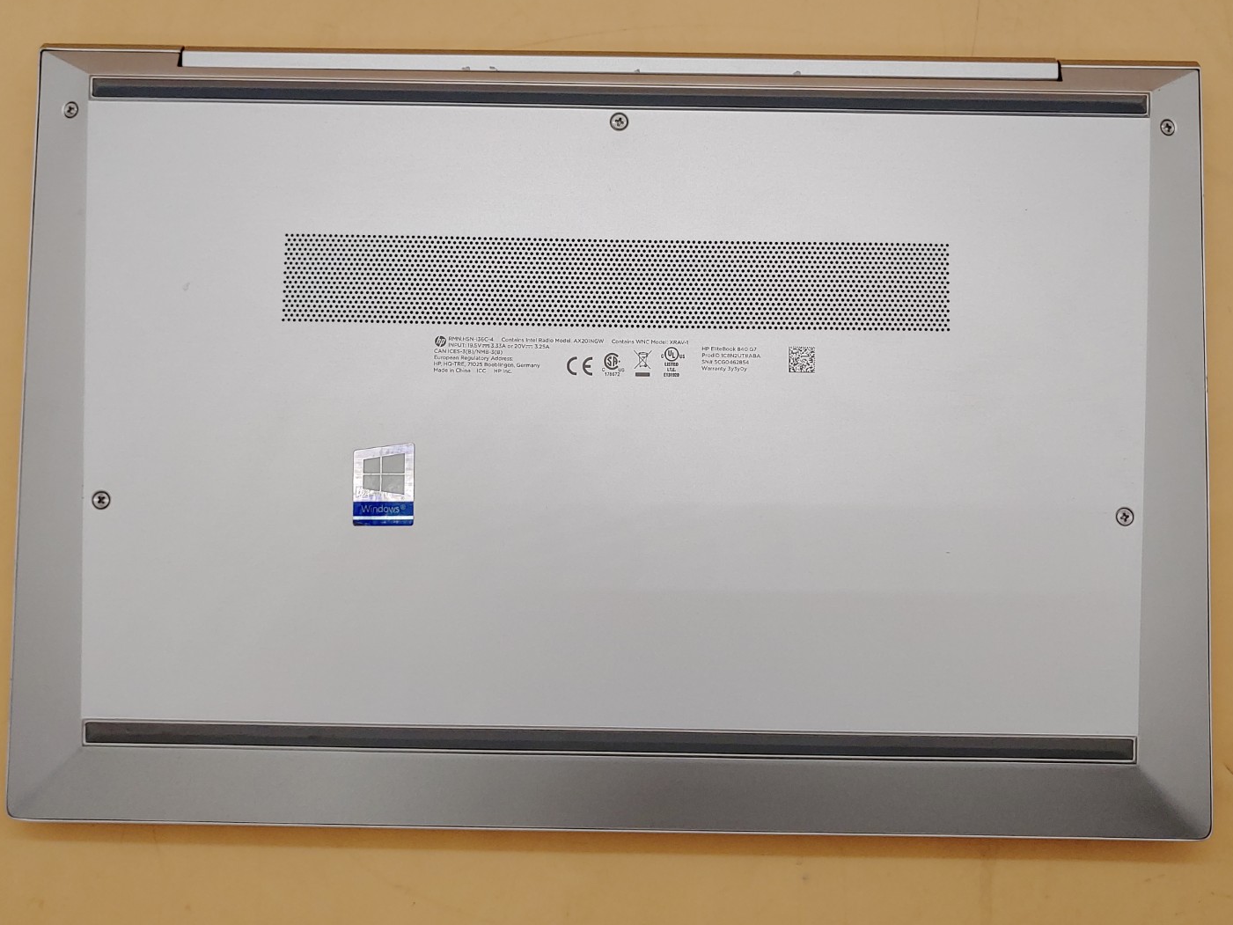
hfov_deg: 50.1
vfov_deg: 38.7
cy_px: 464
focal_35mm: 37
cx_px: 613
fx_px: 1318
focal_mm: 4.36
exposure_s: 1/255
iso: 50
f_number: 1.8
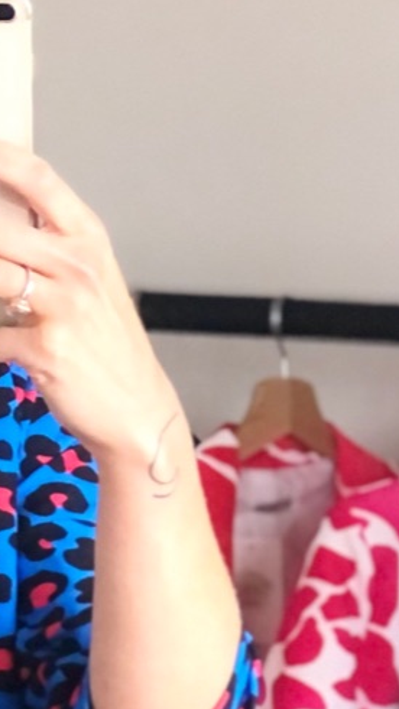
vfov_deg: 8.1
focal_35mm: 259
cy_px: 1082
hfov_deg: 4.7
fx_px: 4874
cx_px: 48
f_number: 2.8
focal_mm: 6.6
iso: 80
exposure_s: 1/30
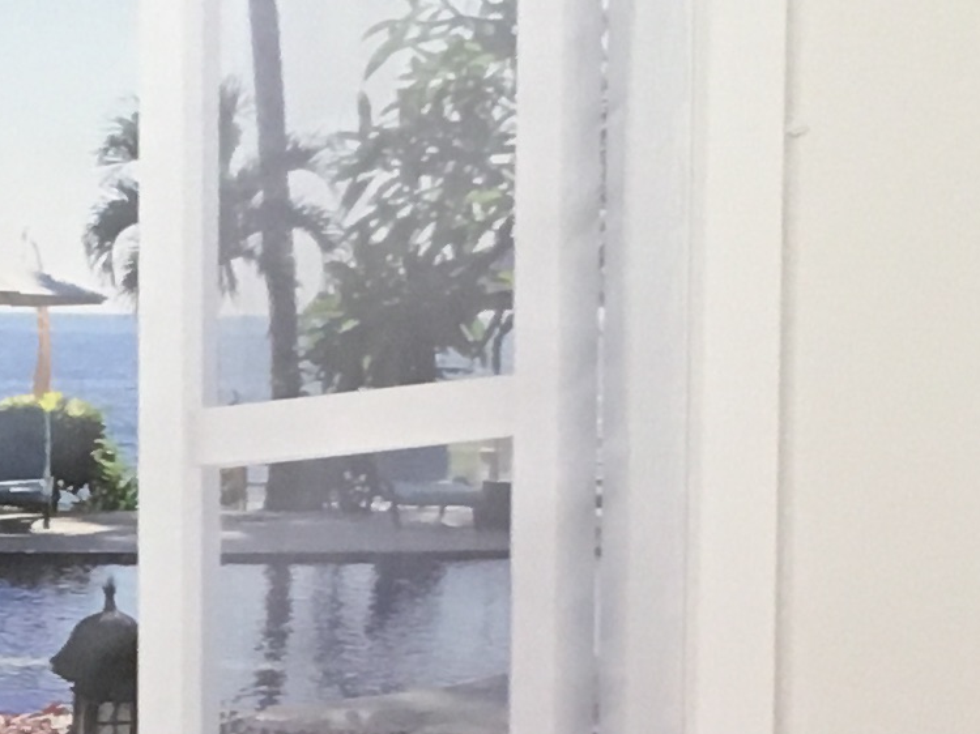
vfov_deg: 9.5
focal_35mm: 156
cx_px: 159
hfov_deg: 12.6
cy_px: 679
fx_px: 4415
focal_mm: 4.15
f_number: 2.2
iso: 160
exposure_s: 1/33
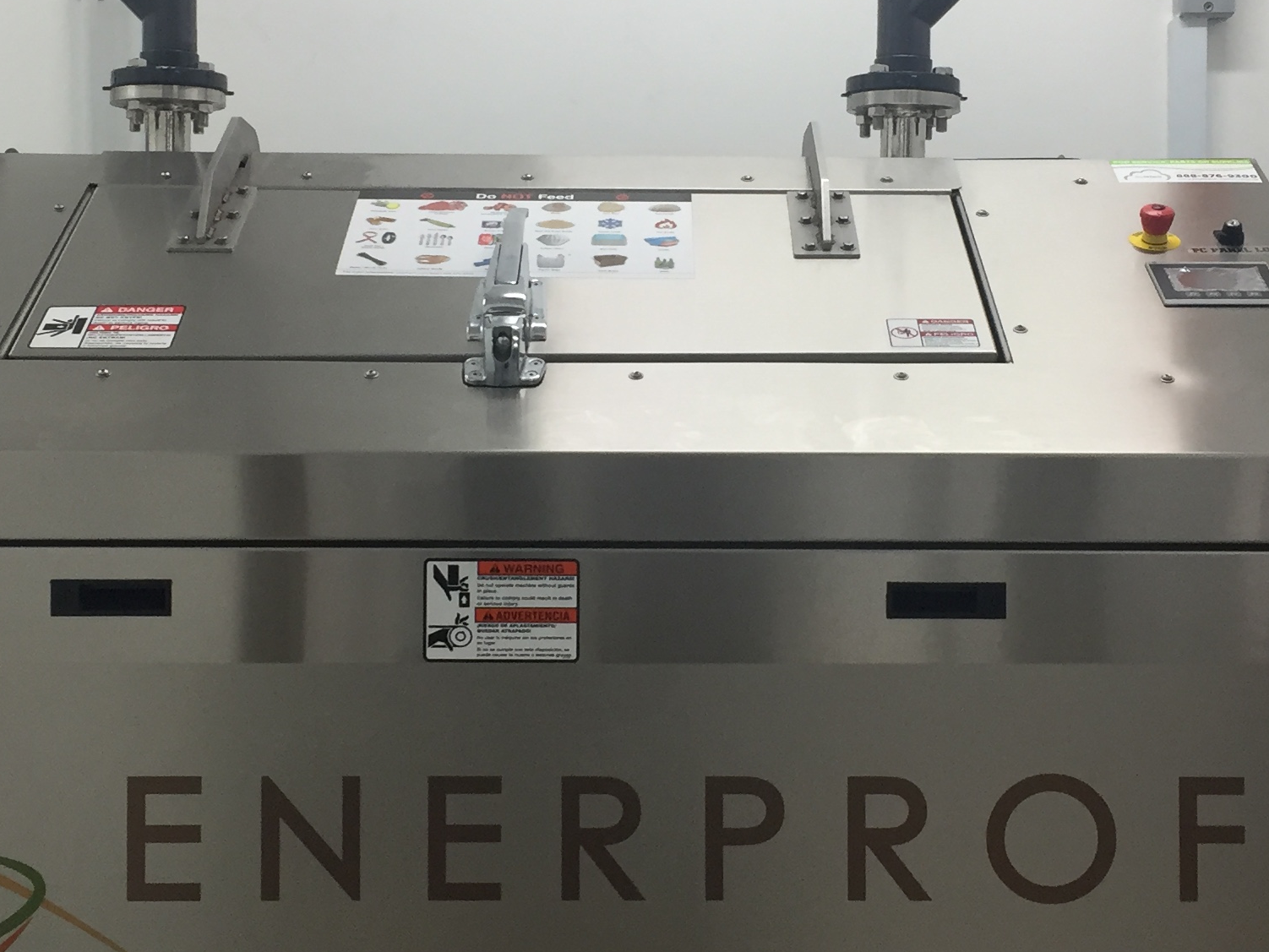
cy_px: 416
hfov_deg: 30.7
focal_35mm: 63
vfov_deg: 23.3
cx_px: 654
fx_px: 2310
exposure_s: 1/33
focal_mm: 4.15
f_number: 2.2
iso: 32
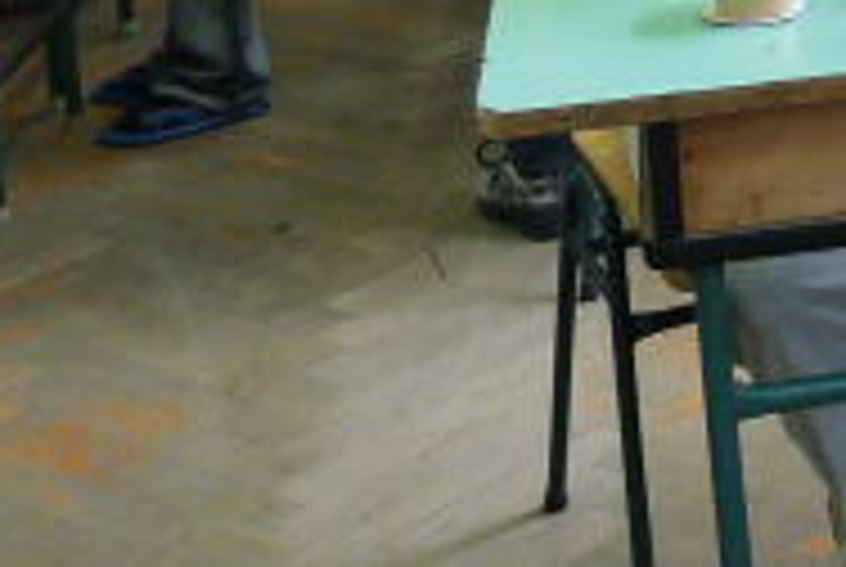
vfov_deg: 11.9
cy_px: -468
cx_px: 1422
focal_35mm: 106
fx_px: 2495
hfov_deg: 16.7
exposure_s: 1/25
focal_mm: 4.8
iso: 400
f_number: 2.8
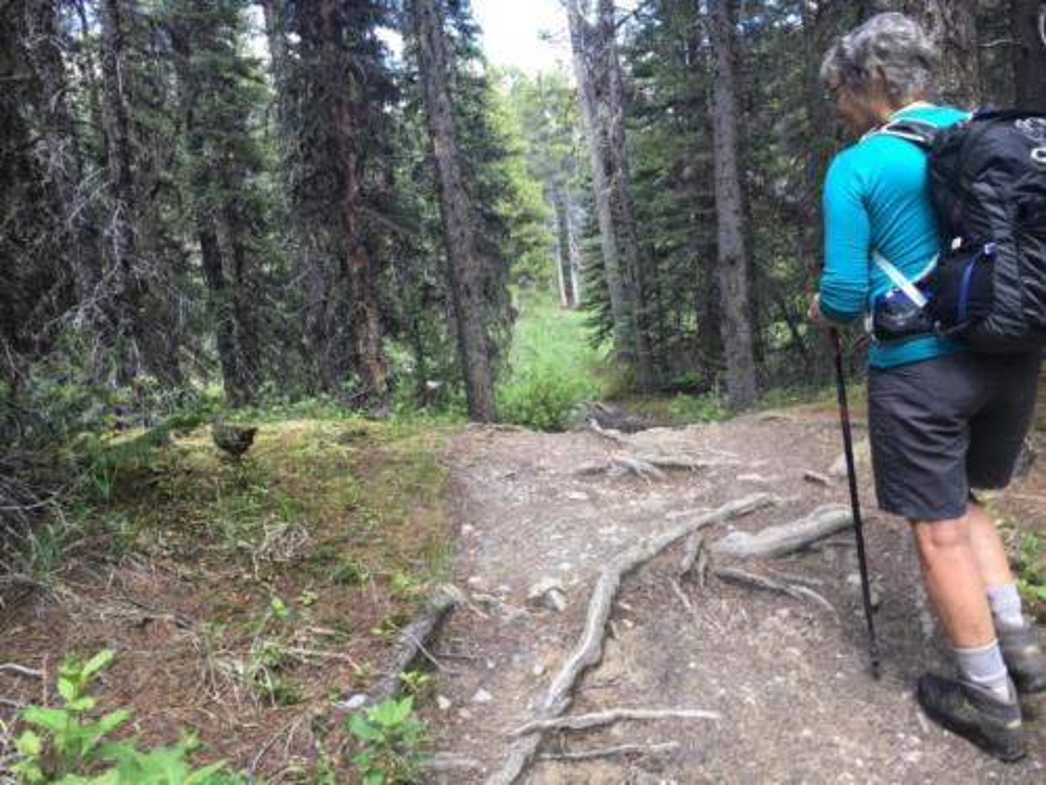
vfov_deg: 48.2
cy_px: 392
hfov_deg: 61.7
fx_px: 876
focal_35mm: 29
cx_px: 523
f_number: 2.2
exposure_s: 1/120
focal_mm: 4.15
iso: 32
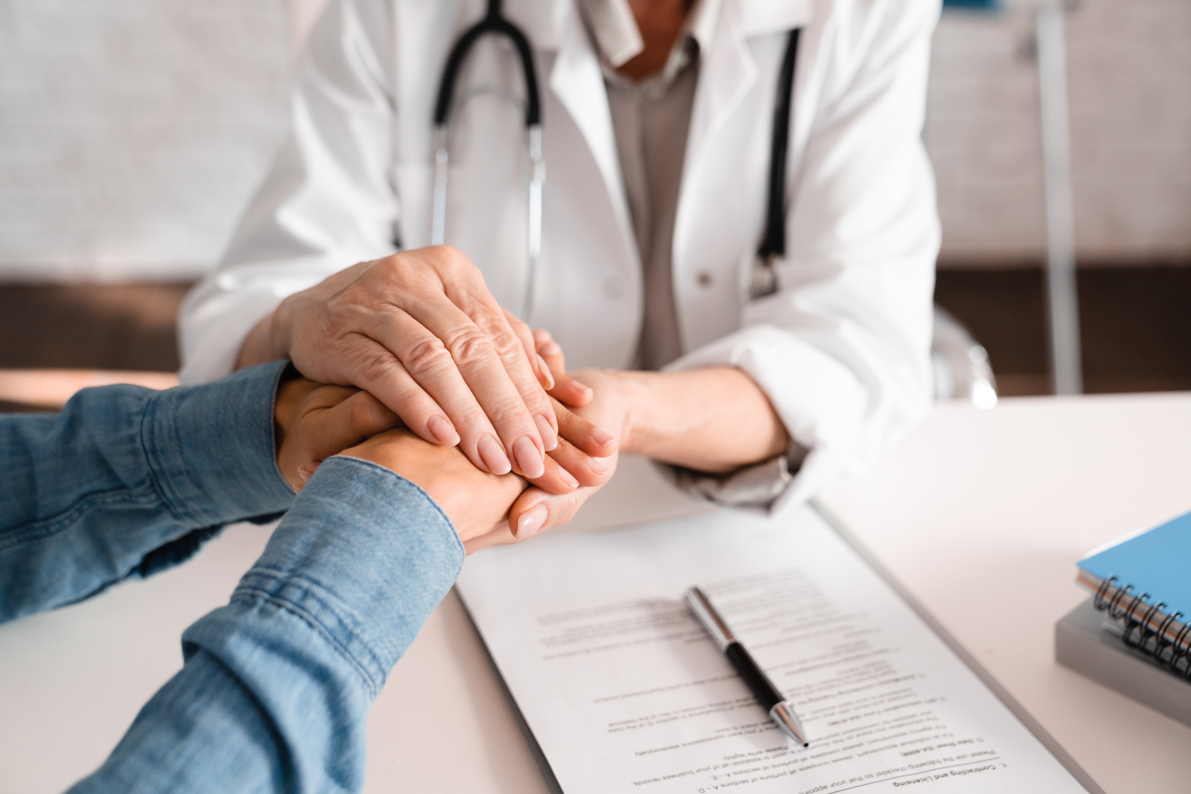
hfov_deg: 42.7
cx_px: 596
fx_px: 1522
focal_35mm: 46
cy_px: 397
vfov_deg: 29.3
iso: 400
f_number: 3.2
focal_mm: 46
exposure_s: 1/320
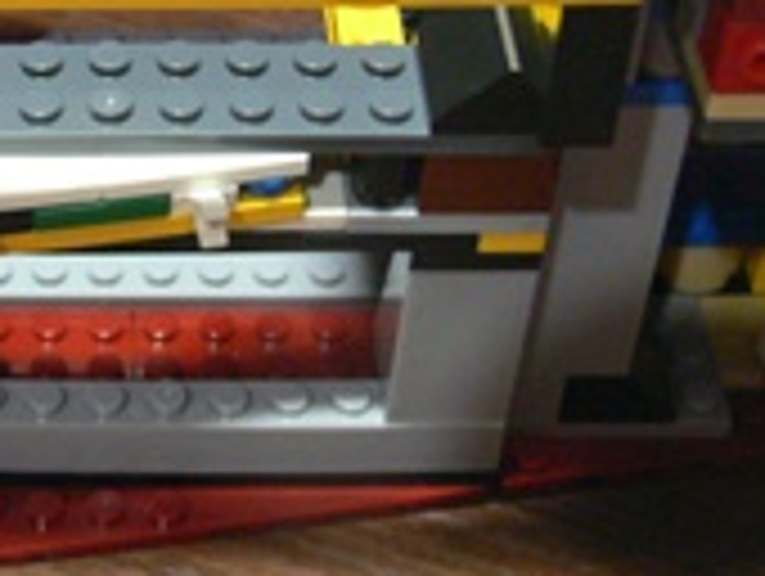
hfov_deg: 20.2
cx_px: -112
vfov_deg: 15.8
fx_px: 2036
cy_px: -9
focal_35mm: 92
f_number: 2.8
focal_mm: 7.4
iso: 200
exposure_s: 1/13
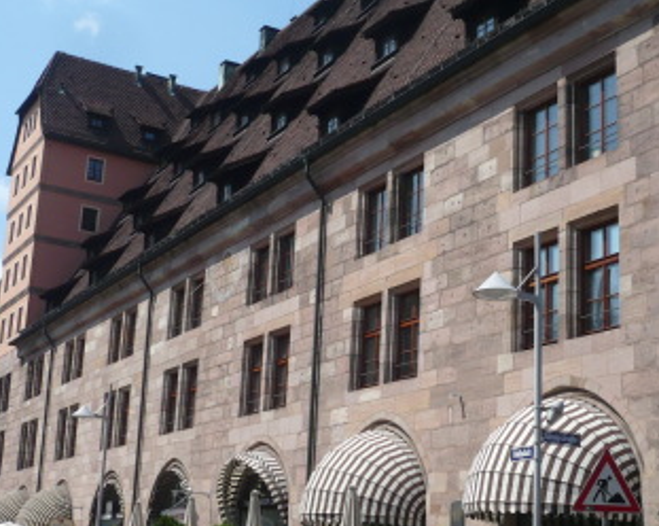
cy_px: 328
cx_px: 350
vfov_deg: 27.5
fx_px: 1071
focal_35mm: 55
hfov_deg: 34.2
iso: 100
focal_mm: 5.8
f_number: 8
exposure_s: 1/250
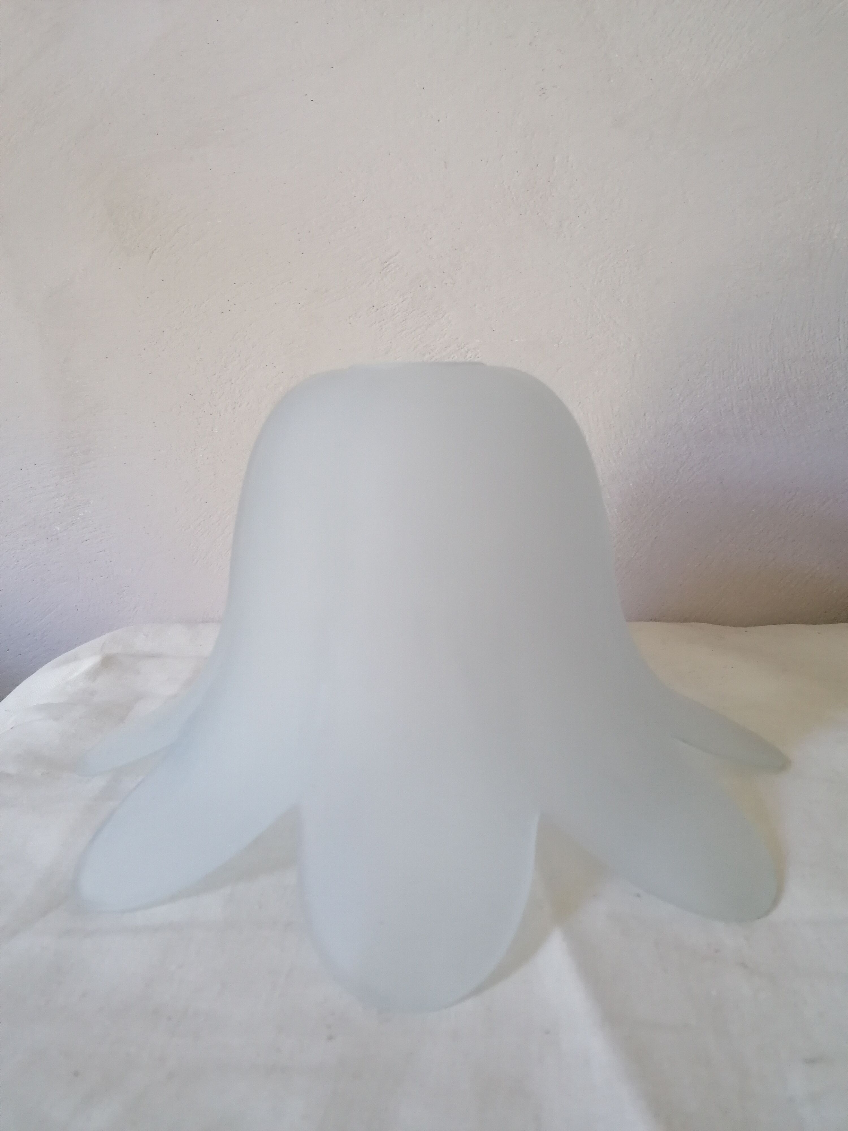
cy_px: 566
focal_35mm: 27
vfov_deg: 65.3
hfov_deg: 51.4
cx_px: 424
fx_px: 882
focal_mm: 4.75
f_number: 1.8
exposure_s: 1/25
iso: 320
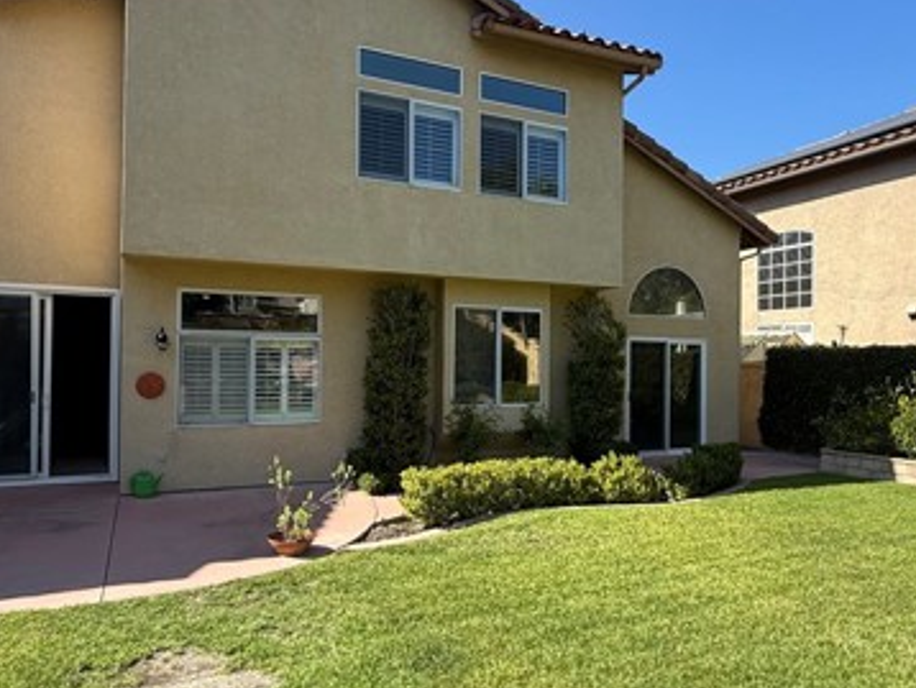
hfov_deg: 69.3
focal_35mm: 25
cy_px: 361
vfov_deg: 54.9
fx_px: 662
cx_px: 448
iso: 50
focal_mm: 2.22
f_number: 2.2
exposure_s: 1/809
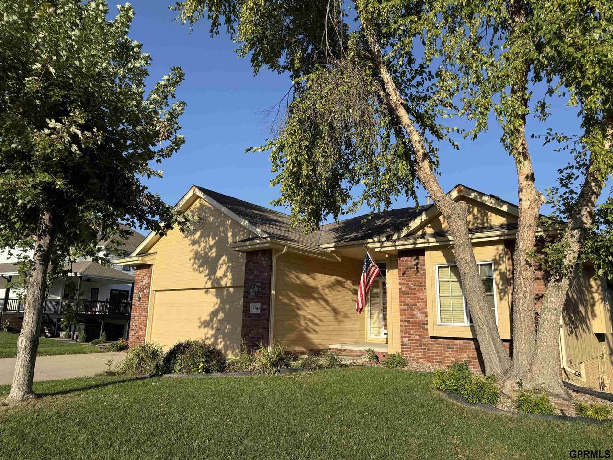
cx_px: 306
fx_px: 425
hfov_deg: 71.6
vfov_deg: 56.8
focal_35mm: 24
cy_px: 230
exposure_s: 1/3425
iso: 80
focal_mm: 6.76
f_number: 1.78
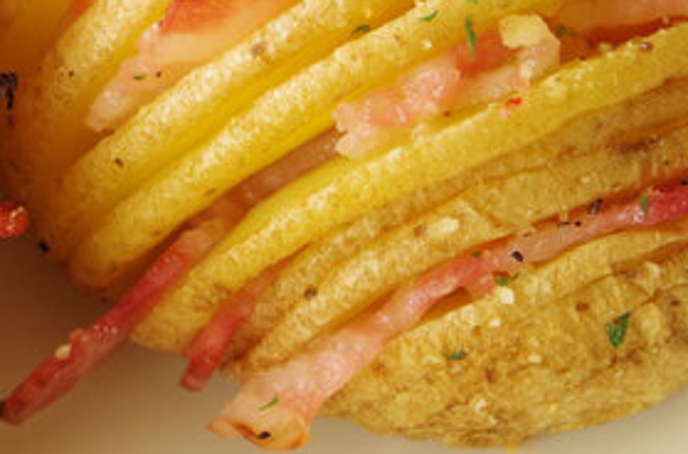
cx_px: -99
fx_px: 2838
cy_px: -79
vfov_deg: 9.0
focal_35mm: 149
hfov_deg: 13.5
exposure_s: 1/5
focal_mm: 40
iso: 200
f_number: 13
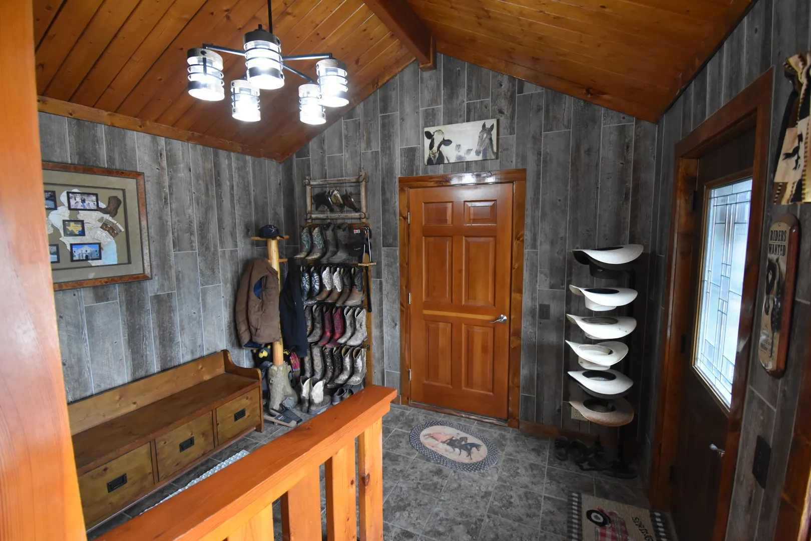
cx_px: 406
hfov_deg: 100.4
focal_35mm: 15
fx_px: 338
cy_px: 270
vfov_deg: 77.3
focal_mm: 10
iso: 2200
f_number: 4.5
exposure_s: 1/60
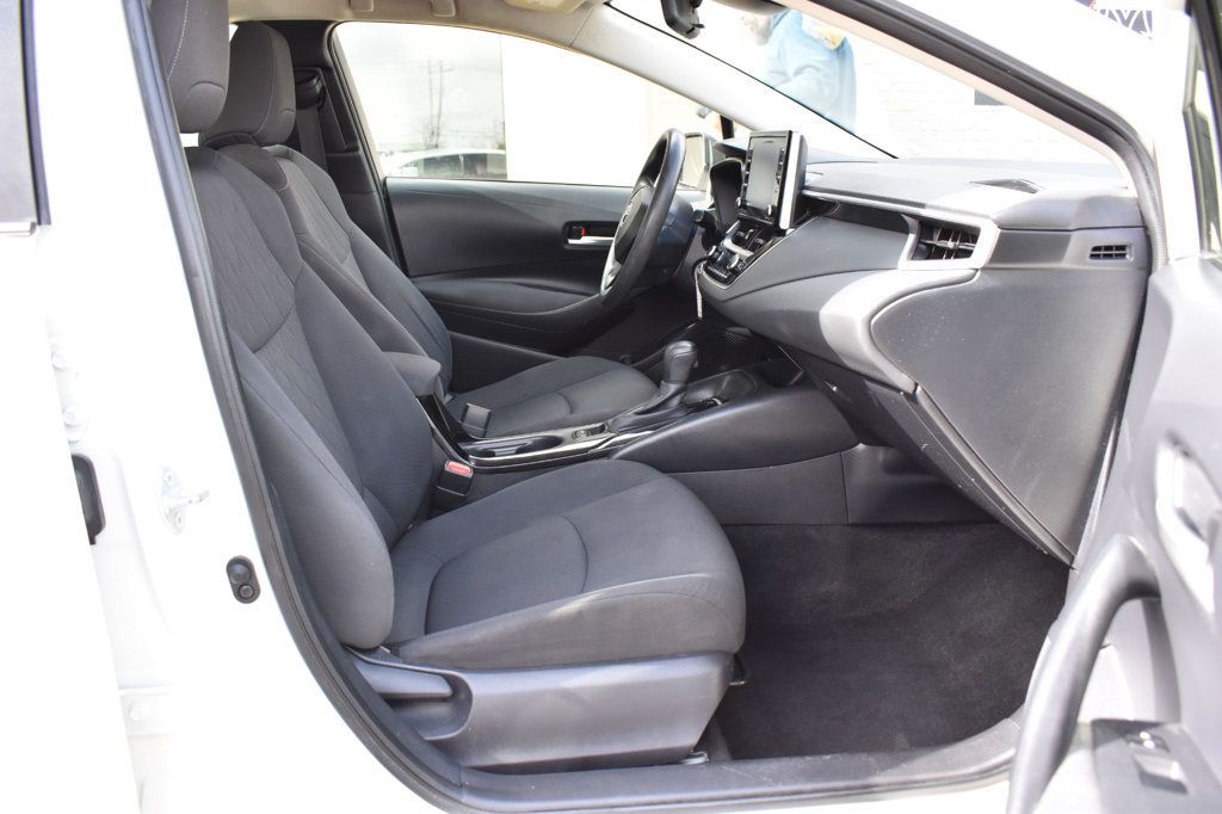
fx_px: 1018
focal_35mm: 30
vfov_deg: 43.6
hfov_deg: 61.9
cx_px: 611
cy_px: 407
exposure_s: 1/125
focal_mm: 20
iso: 450
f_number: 5.6
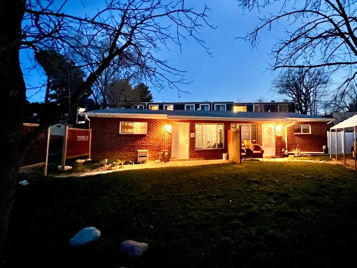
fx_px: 186
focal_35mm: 18
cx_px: 232
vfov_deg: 71.4
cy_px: 119
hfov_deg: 85.3
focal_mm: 1.57
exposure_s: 1/9
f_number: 1.8
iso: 1600
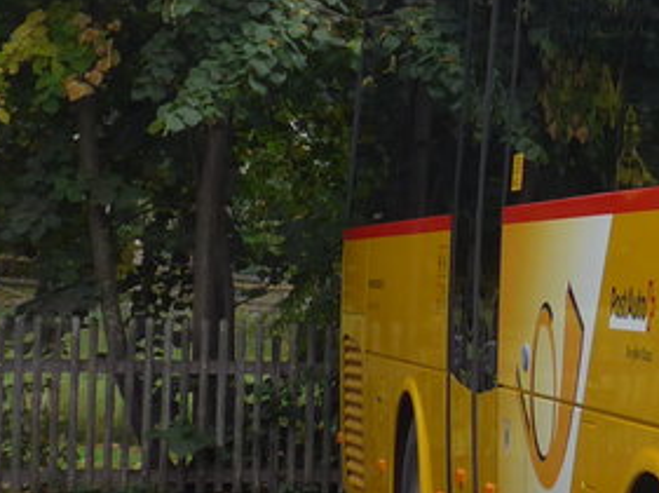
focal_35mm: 154
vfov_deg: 9.6
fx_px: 2928
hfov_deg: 11.8
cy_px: 204
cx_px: 1224
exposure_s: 1/200
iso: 80
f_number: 2.8
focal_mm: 7.5
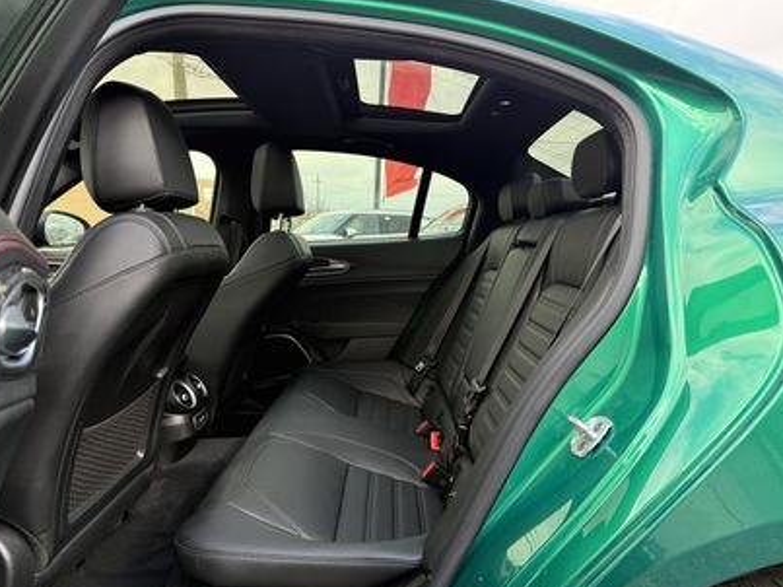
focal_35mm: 25
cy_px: 300
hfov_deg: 69.4
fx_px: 565
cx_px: 385
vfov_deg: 54.9
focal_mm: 6.76
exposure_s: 1/191
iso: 125
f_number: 1.78
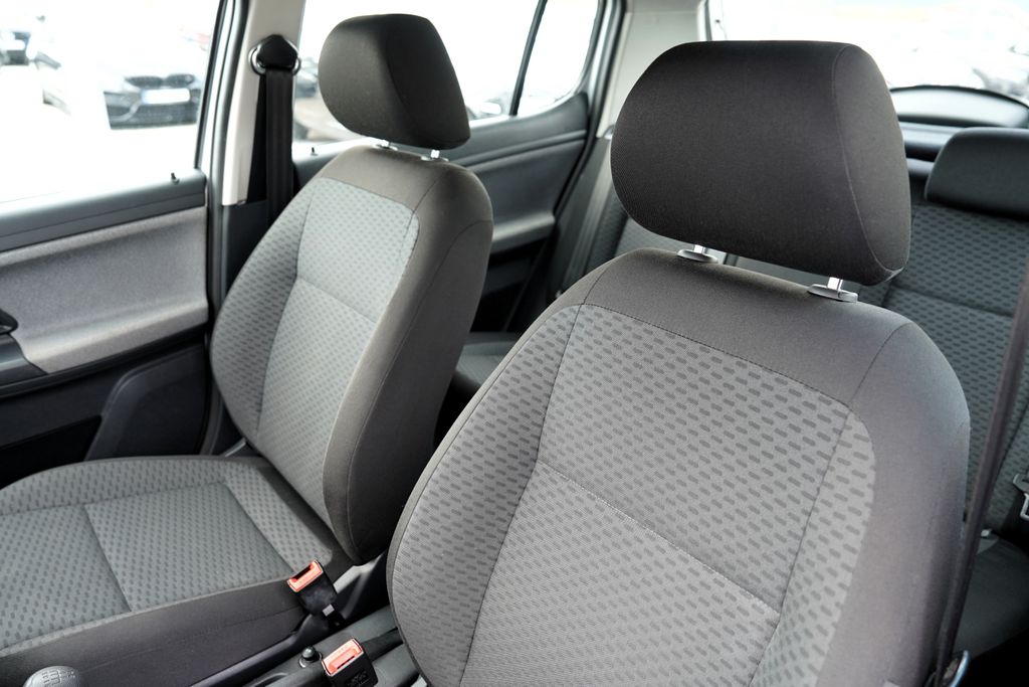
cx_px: 514
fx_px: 686
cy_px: 344
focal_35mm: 24
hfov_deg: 73.7
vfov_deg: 53.1
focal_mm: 24
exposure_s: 1/60
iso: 320
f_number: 4
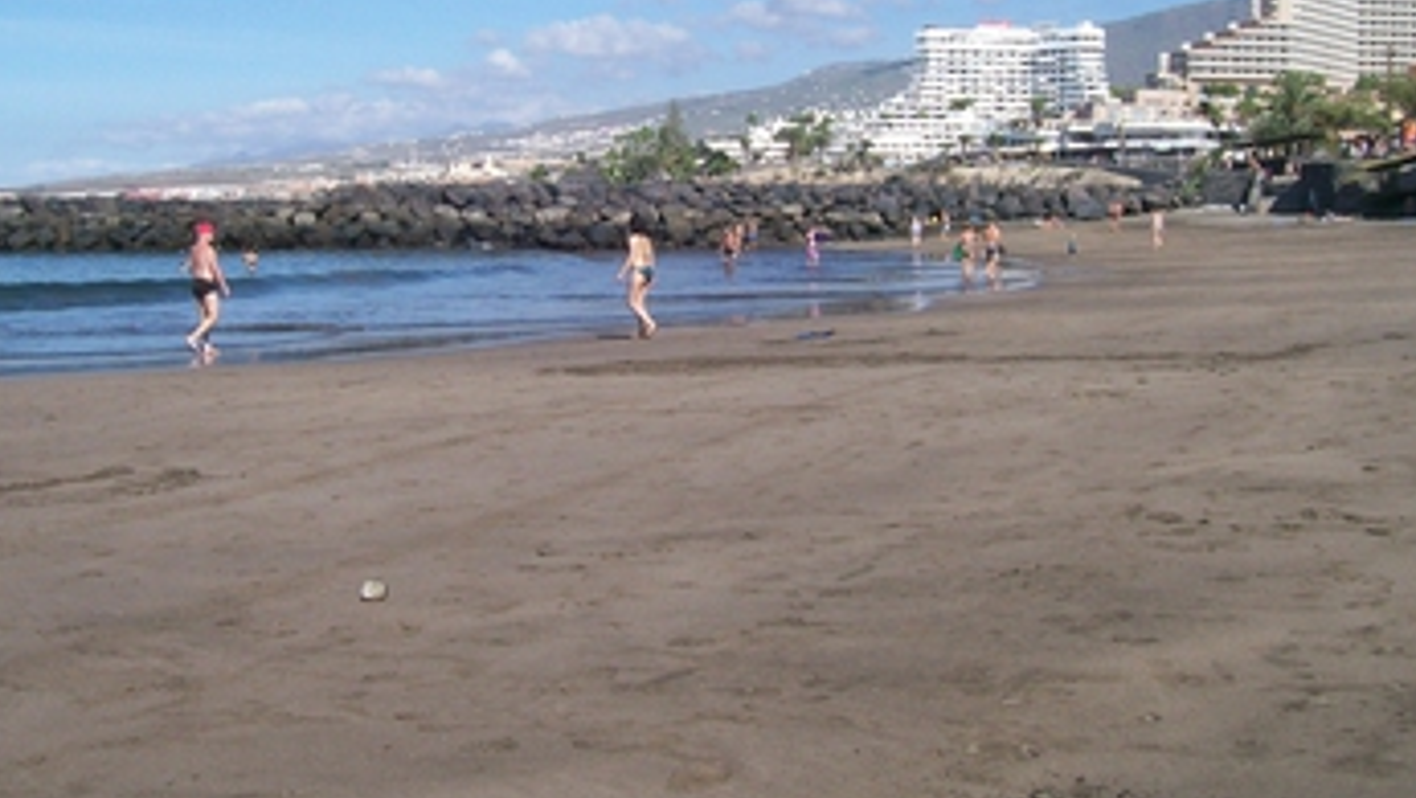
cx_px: 630
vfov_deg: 23.5
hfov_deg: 40.5
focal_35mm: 51
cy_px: 319
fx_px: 1916
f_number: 4.8
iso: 80
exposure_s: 1/737
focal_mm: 6
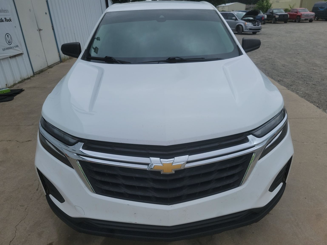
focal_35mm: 25
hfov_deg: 69.4
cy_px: 123
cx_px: 167
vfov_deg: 54.9
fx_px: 236
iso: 50
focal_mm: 6.7
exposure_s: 1/764
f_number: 1.8
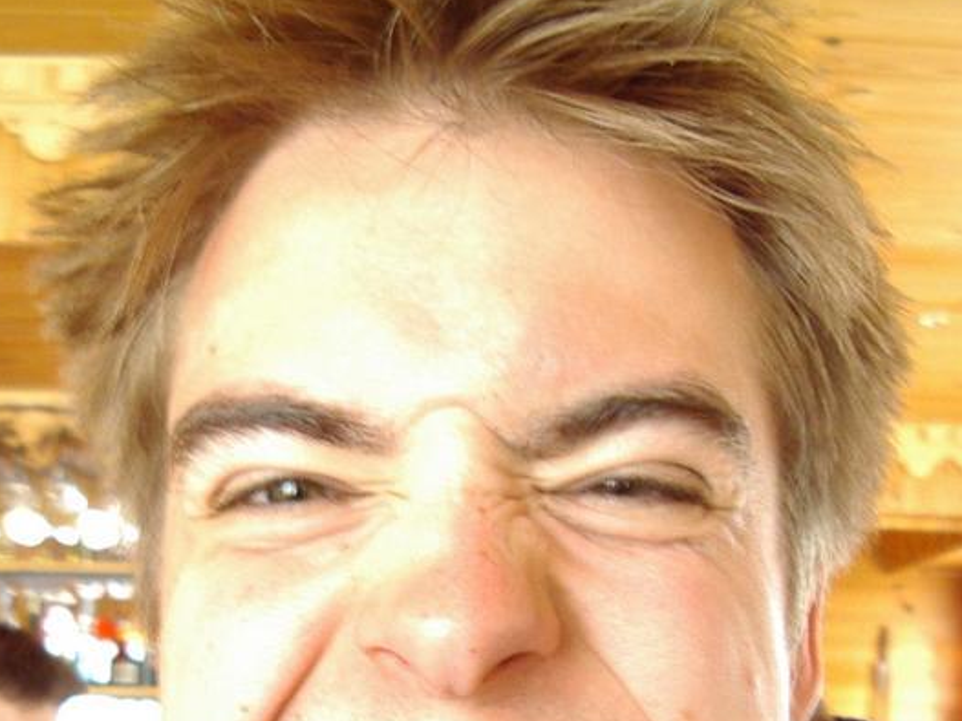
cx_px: 322
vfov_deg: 19.4
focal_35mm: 74
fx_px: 2056
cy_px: 681
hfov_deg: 26.2
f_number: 2.6
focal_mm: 5.8
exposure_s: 1/13
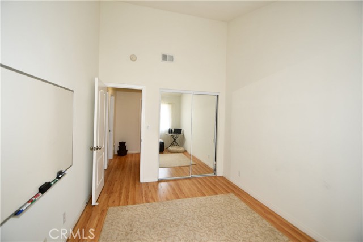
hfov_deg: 100.4
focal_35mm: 15
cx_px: 182
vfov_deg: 77.4
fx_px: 151
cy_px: 121
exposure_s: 1/60
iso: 280
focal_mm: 10
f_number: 4
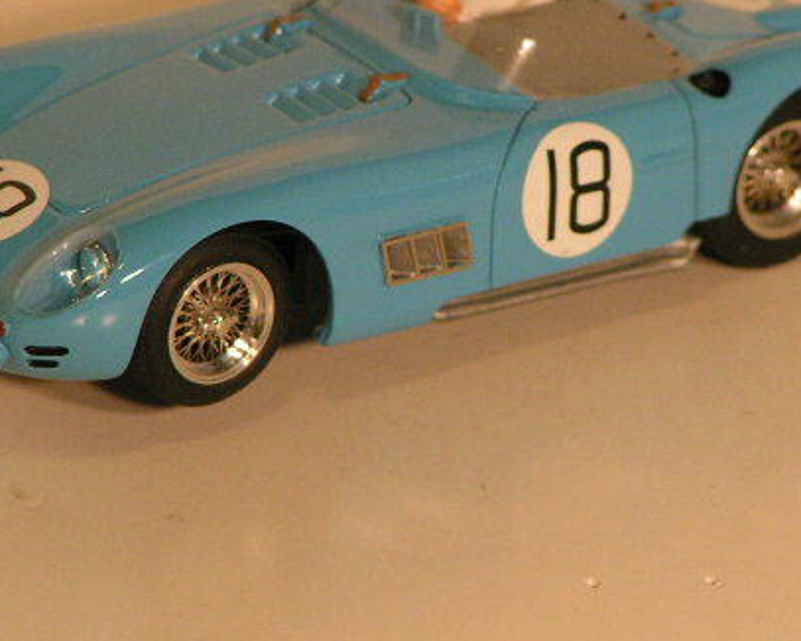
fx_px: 11313
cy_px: 234
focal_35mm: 477
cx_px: 398
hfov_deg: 4.1
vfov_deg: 3.2
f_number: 3.5
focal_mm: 47.6
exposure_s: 1/320
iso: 160
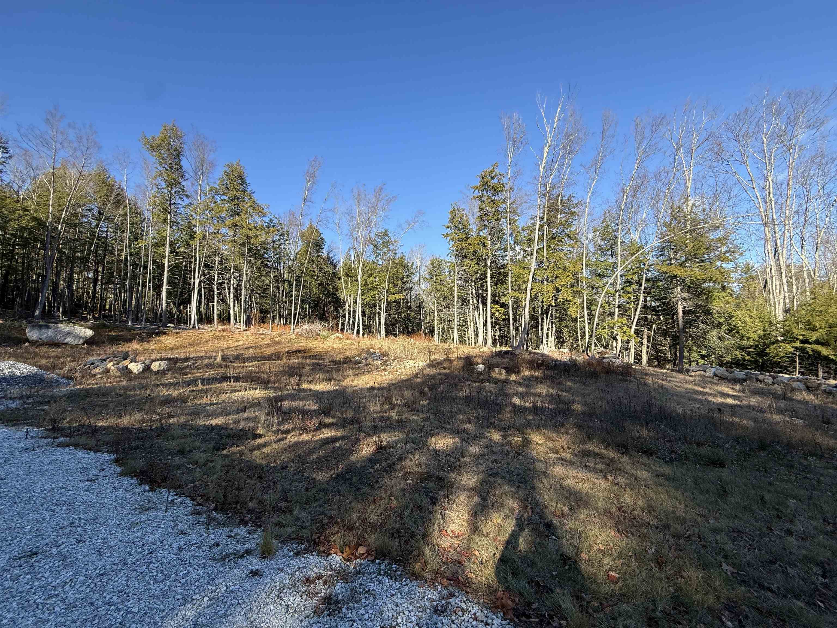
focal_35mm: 14
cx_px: 418
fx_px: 339
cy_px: 314
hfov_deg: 102.1
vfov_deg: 85.7
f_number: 2.2
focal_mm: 2.22
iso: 50
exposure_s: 1/644
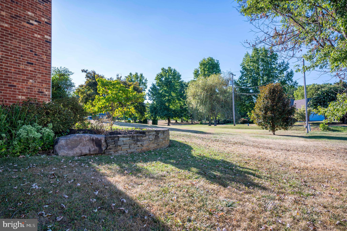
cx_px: 174
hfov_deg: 73.8
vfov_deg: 53.1
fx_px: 231
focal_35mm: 24
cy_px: 116
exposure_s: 1/320
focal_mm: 24
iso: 320
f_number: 9
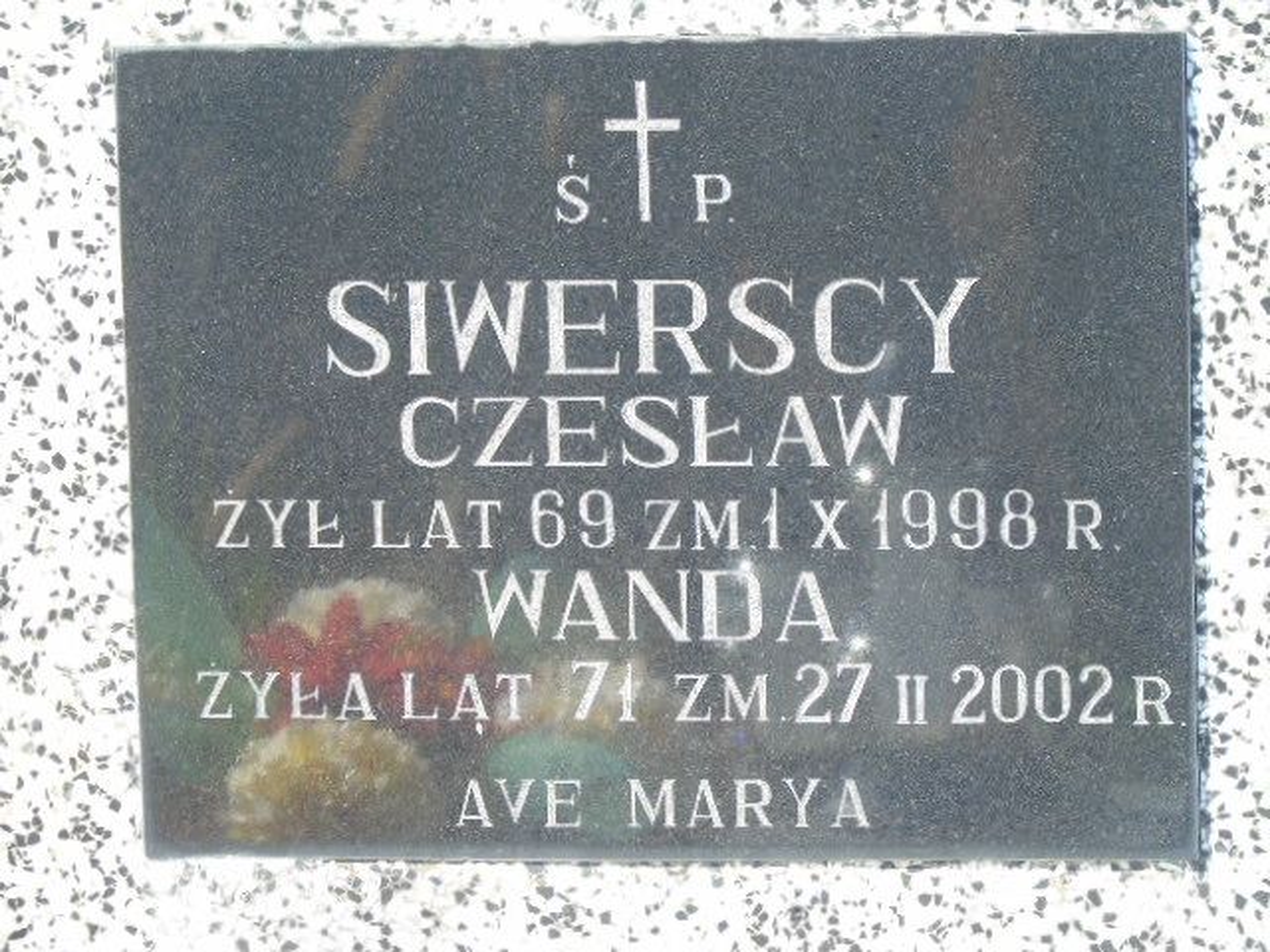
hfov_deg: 9.3
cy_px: 476
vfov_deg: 7.0
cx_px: 635
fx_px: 7778
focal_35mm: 212
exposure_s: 1/125
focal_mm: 38
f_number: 4.7
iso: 200
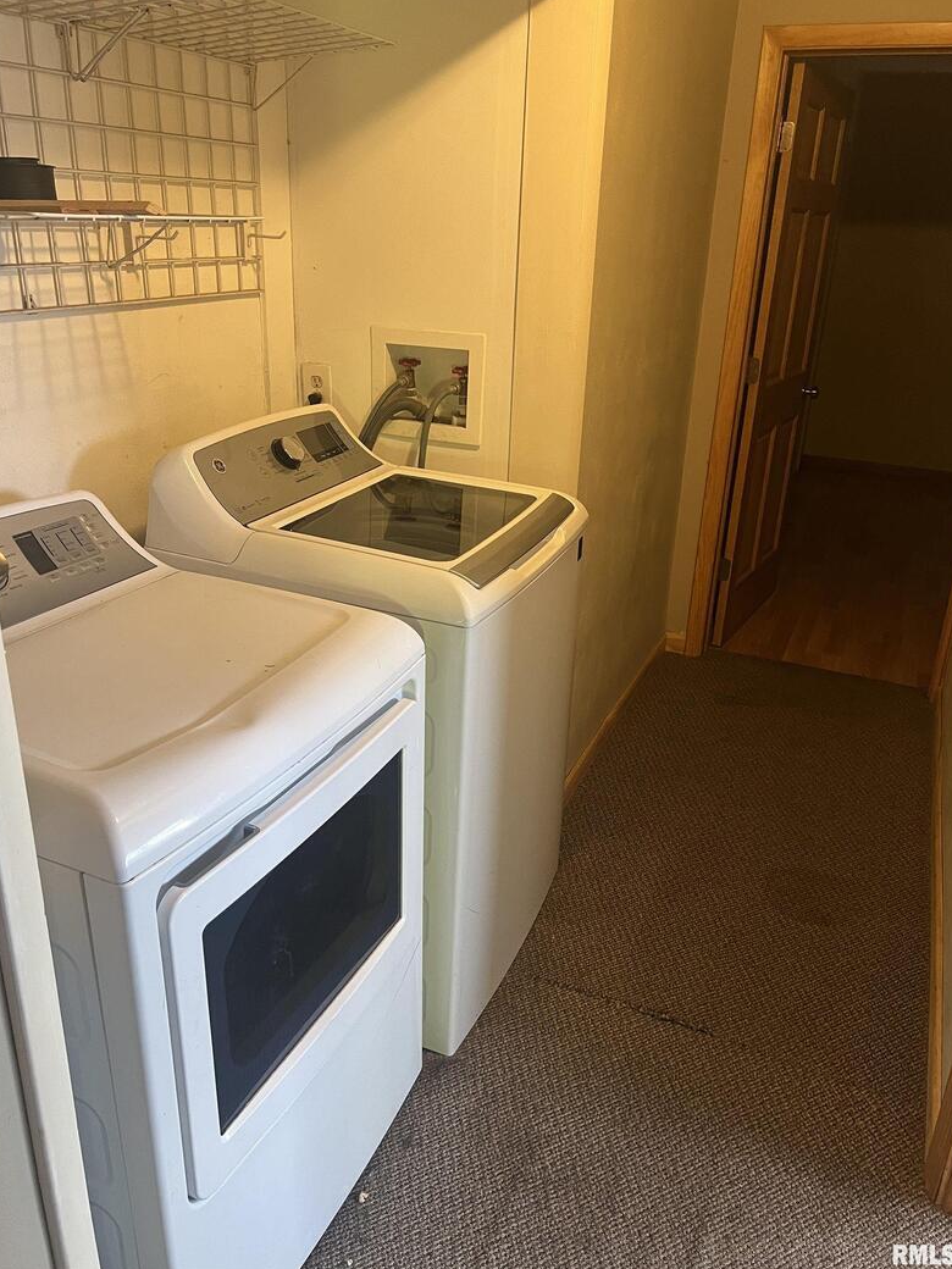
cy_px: 615
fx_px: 990
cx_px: 486
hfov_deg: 51.4
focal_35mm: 27
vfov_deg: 65.3
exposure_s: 1/60
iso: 200
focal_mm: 5.7
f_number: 1.5
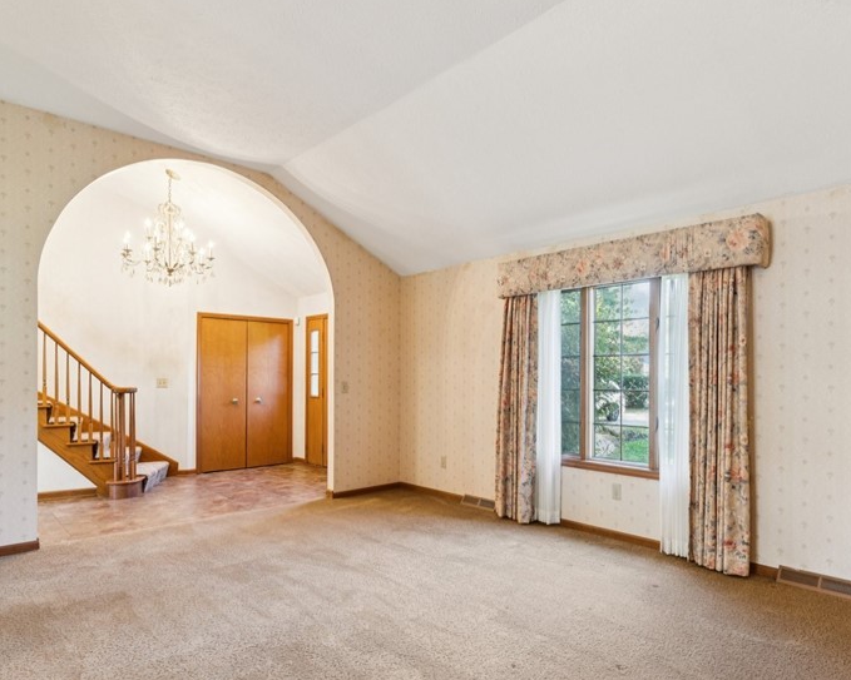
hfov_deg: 77.4
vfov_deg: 65.3
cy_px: 376
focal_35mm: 21
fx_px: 529
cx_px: 472
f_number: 3.5
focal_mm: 14
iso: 200
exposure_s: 1/8
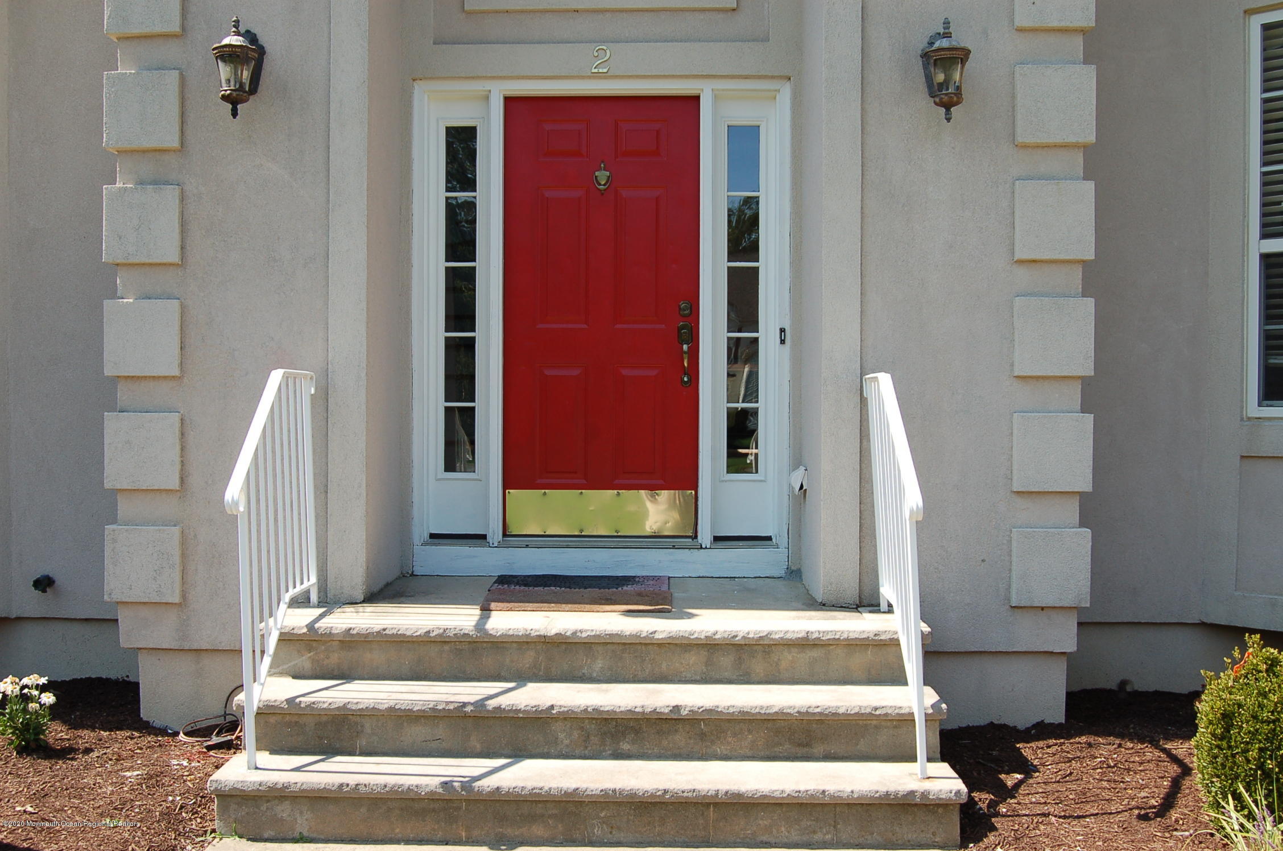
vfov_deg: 36.7
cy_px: 426
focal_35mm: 36
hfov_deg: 53.2
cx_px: 642
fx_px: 1281
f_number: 8
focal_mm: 24
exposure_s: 1/250
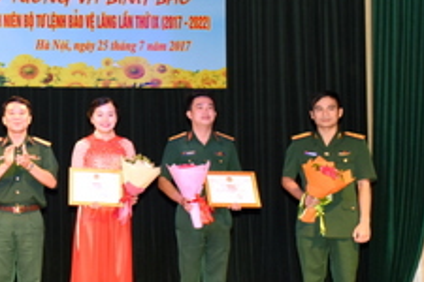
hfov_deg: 19.6
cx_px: -38
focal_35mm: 100
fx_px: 1178
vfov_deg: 13.7
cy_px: 135
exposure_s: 1/200
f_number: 7.1
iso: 640
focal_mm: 30
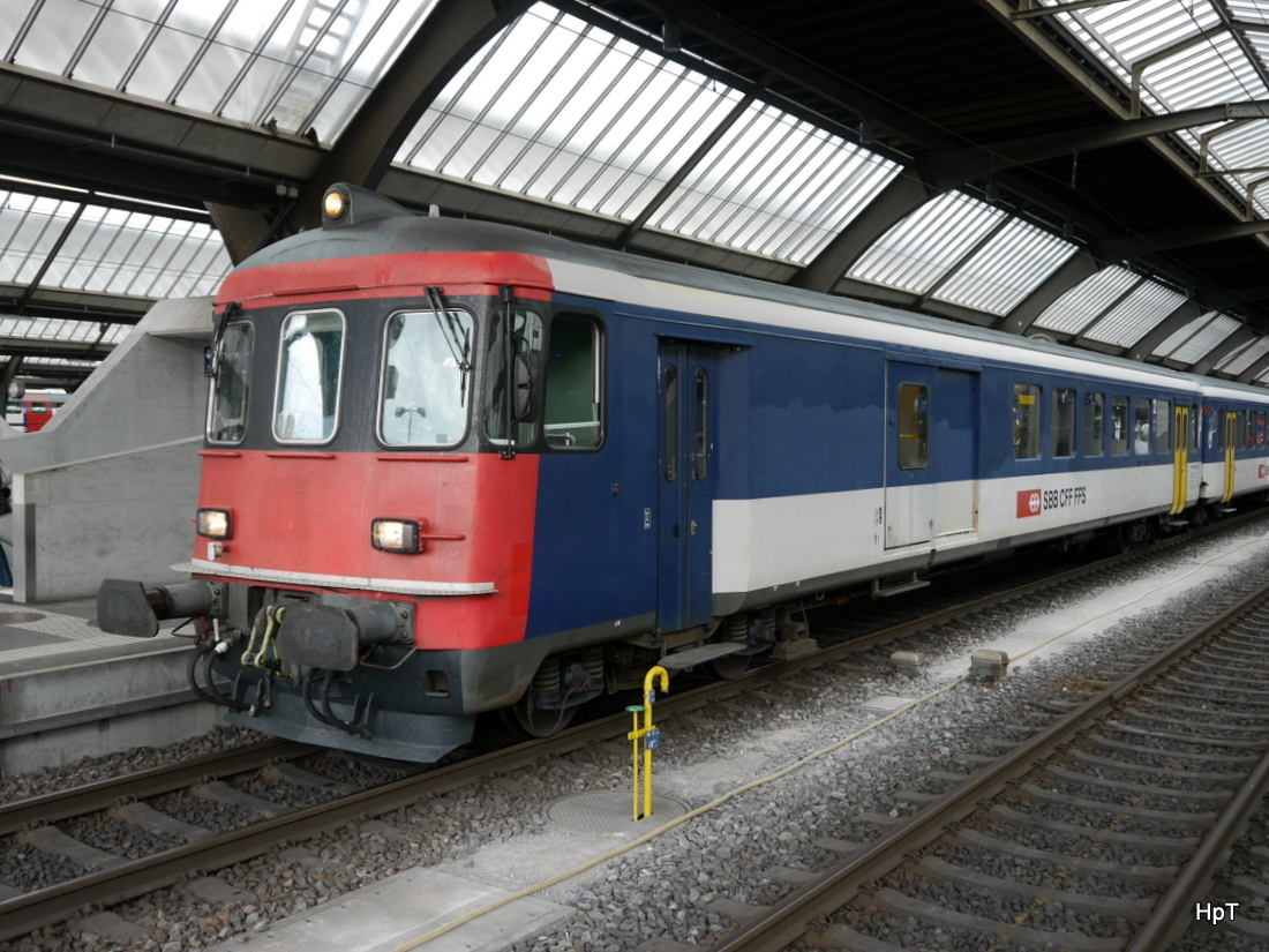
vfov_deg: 39.7
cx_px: 634
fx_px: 1320
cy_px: 476
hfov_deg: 51.4
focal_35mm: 36
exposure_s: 1/60
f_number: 4
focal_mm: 18
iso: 250
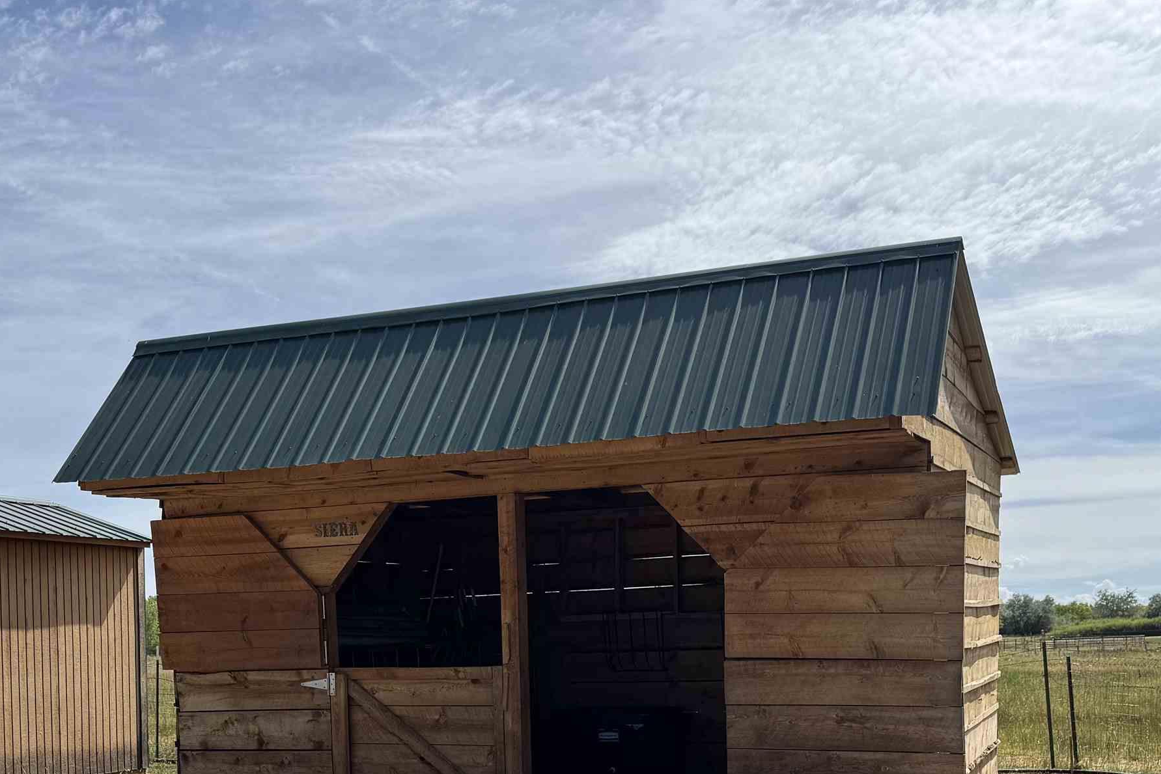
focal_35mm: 43
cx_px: 613
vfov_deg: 29.9
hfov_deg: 45.4
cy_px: 693
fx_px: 1387
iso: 80
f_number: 1.78
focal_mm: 6.76
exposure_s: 1/6410
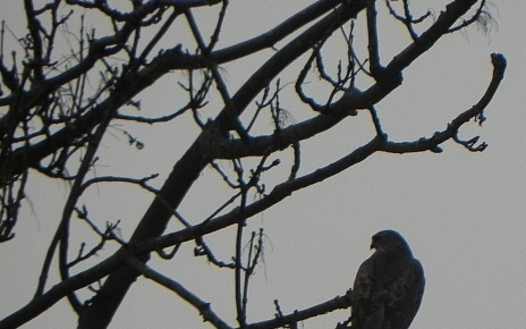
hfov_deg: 1.3
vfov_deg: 0.8
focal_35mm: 1587
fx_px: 22750
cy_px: 288
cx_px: 404
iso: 249
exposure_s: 1/500
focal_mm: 120
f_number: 5
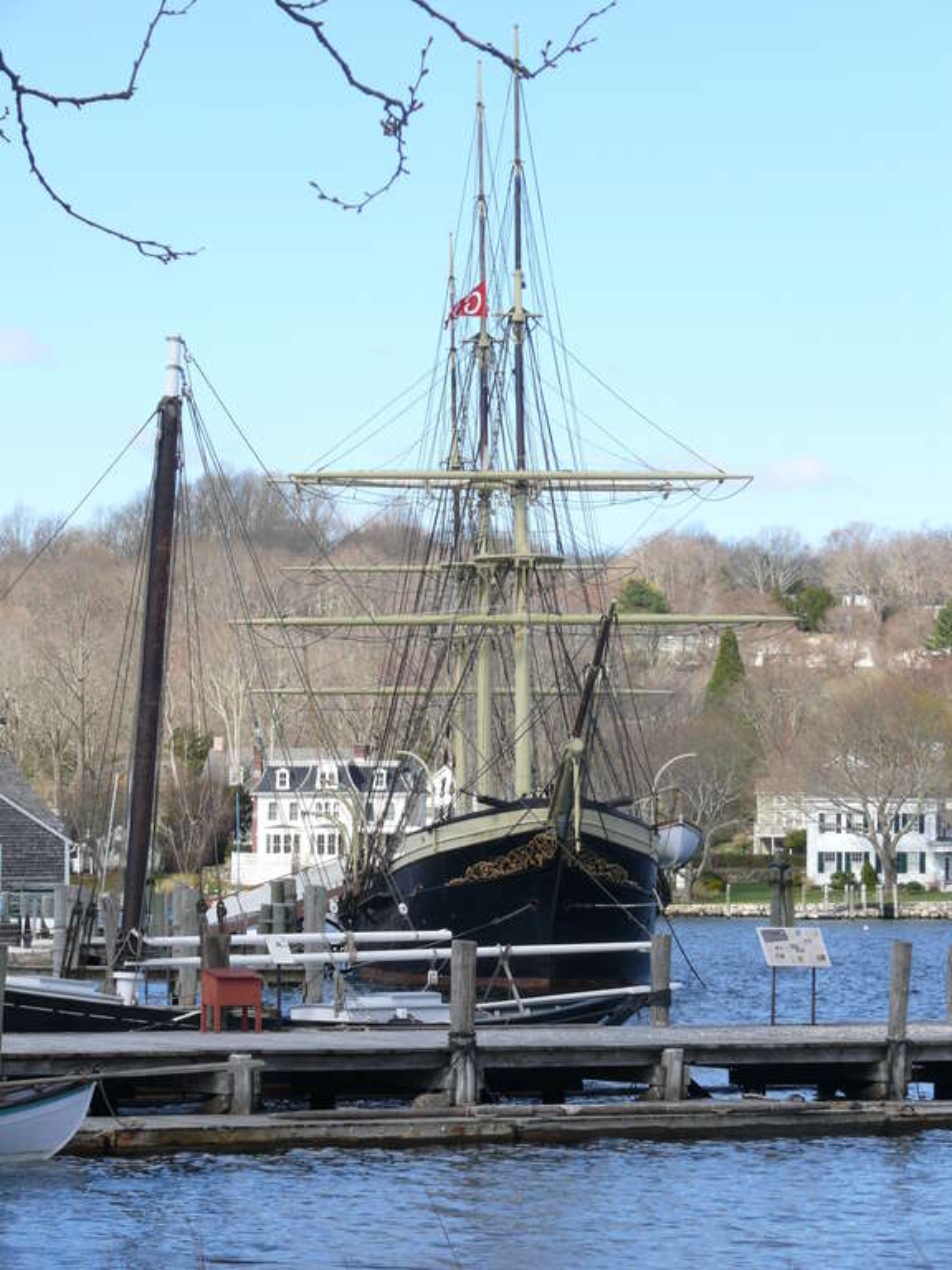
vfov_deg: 15.9
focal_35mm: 124
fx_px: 4547
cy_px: 635
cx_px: 476
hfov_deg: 12.0
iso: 100
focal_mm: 26.3
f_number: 5.6
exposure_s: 1/250
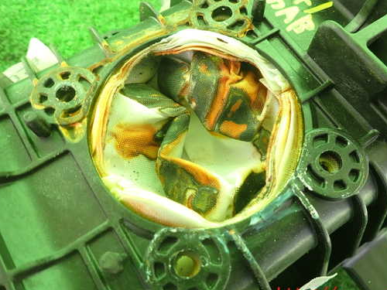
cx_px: 220
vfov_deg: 46.7
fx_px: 335
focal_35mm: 30
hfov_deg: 59.7
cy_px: 131
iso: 160
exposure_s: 1/60
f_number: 2
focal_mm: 4.5
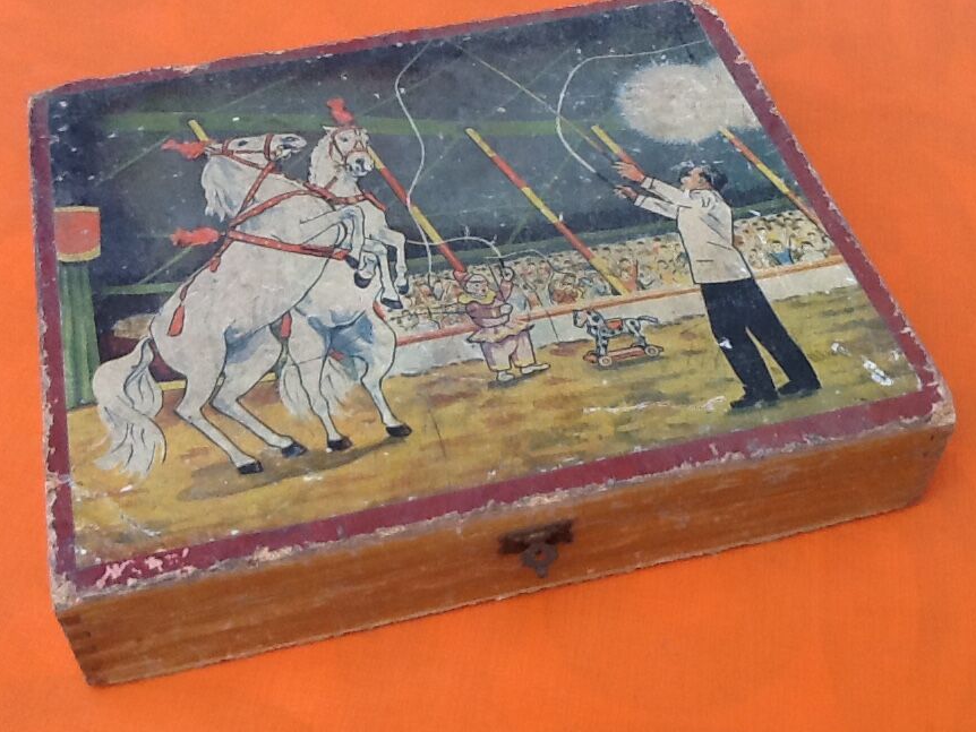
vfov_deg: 29.7
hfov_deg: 38.9
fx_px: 1382
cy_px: 334
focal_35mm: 49
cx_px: 481
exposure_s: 1/120
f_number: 2.4
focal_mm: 2.03
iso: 50
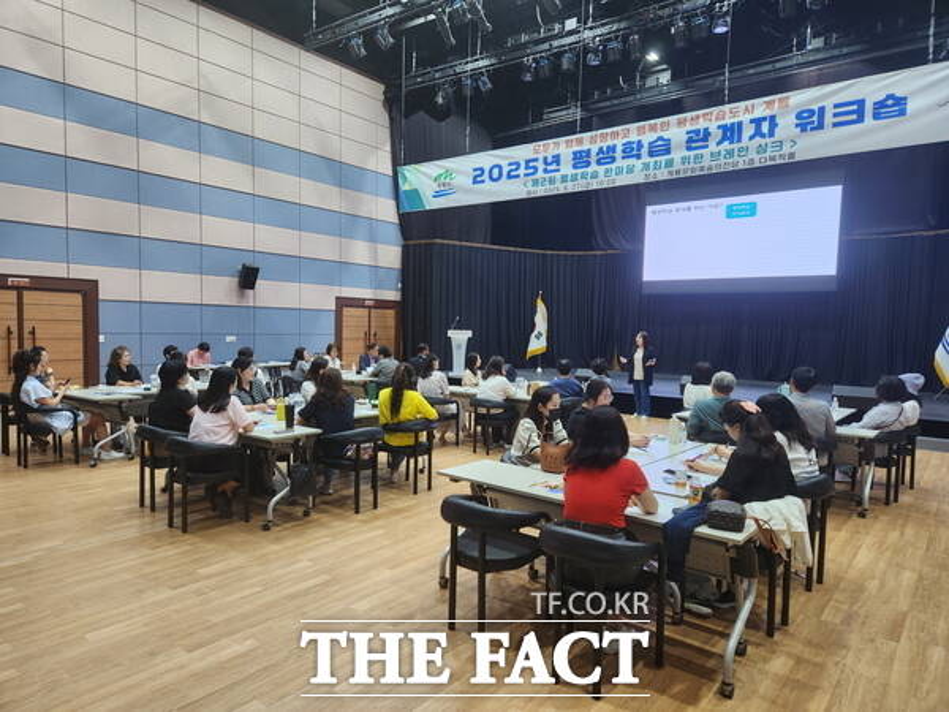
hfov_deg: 73.9
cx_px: 474
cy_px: 356
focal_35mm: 23
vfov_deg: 58.9
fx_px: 631
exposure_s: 1/60
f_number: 1.8
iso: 100
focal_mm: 5.4
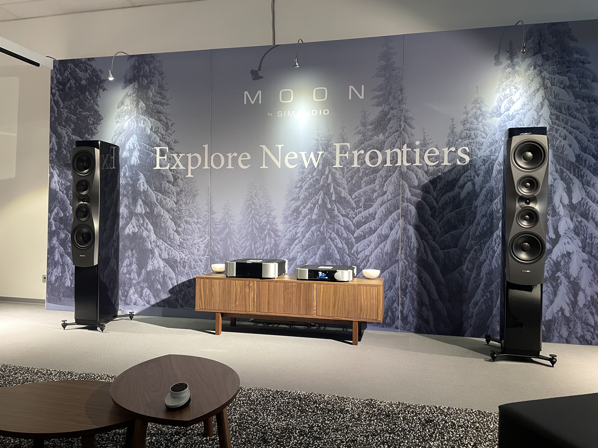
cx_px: 299
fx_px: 449
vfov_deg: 53.1
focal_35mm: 26
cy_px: 224
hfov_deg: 67.3
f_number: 1.6
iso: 200
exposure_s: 1/50
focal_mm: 4.2
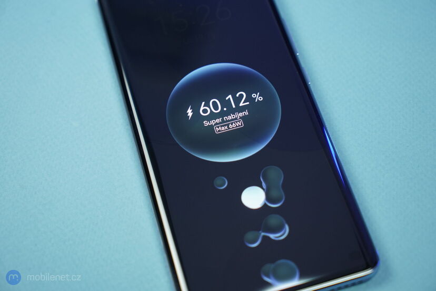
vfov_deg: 19.7
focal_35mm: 69
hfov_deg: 29.2
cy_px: 146
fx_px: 836
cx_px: 218
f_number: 5
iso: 1250
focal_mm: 69
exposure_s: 1/125
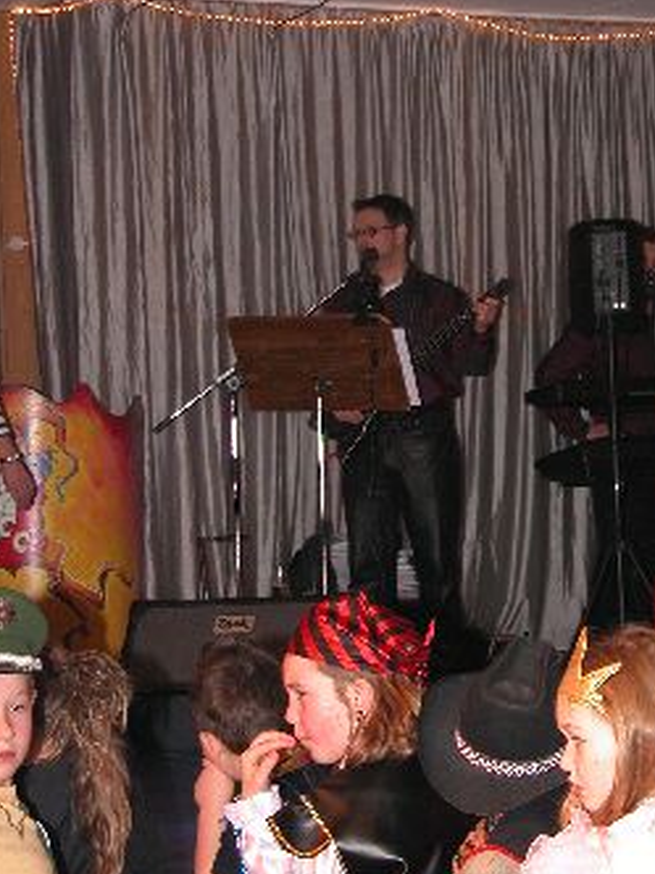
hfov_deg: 11.8
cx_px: 534
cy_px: 413
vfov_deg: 15.8
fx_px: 3154
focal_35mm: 125
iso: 200
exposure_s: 1/125
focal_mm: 18.8
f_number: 3.3
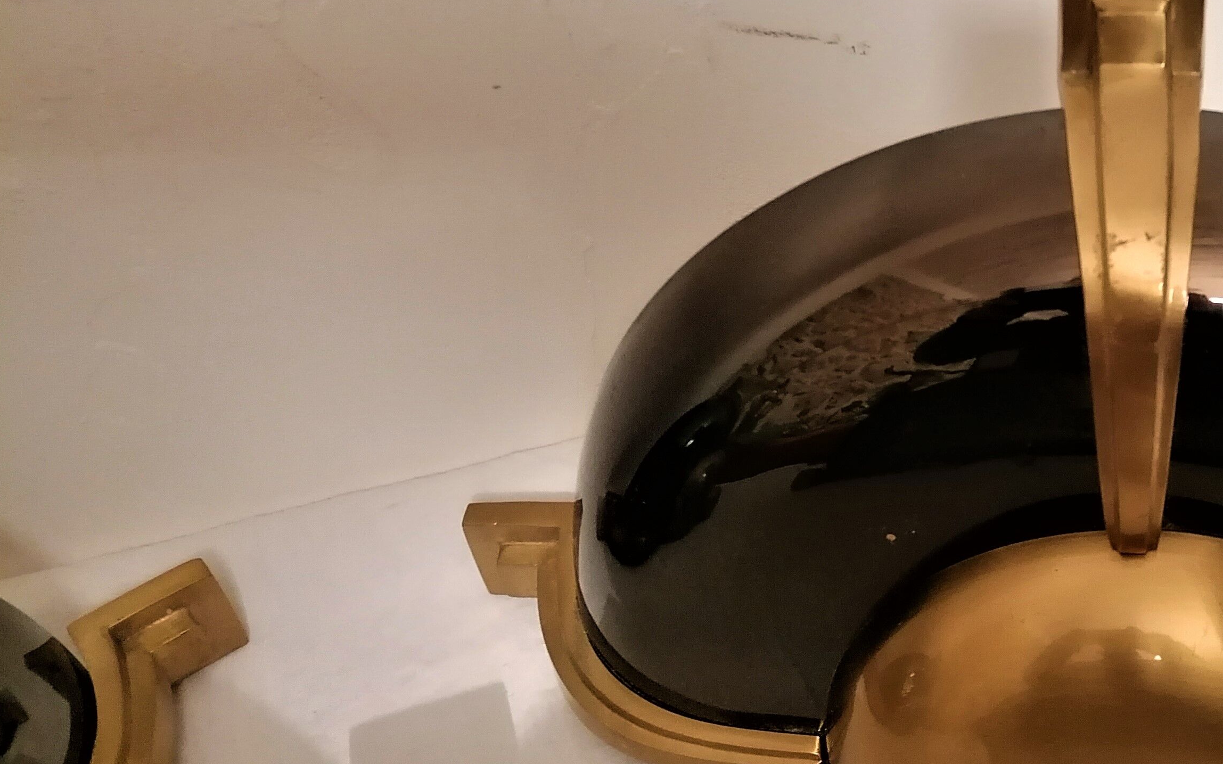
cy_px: 280
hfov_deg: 39.5
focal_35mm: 48
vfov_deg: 26.8
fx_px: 1600
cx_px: 1041
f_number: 1.8
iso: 500
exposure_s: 1/25
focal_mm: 5.4
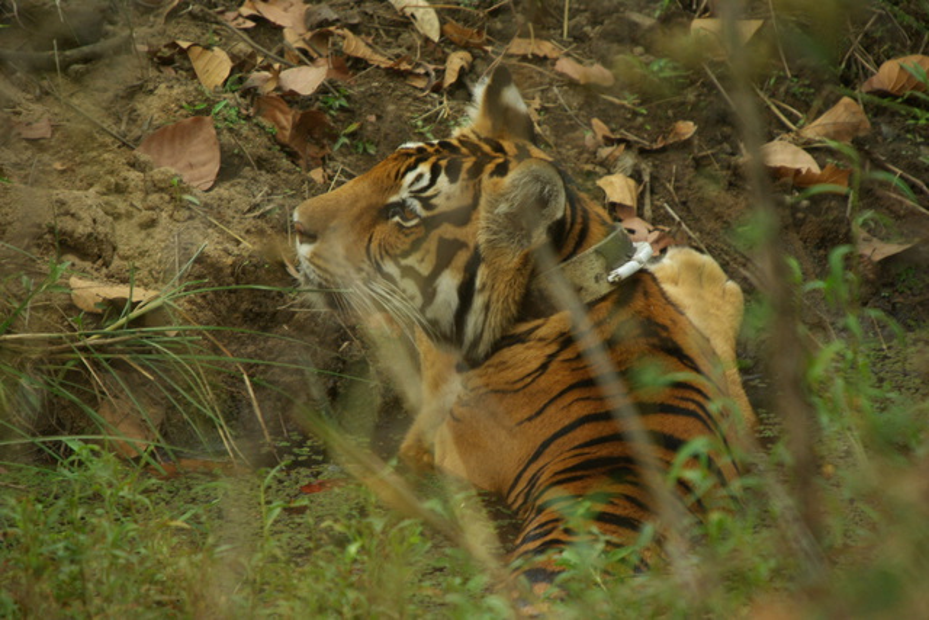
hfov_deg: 3.3
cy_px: 310
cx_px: 464
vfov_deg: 2.2
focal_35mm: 630
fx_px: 16260
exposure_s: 1/180
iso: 400
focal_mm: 420
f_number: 6.7
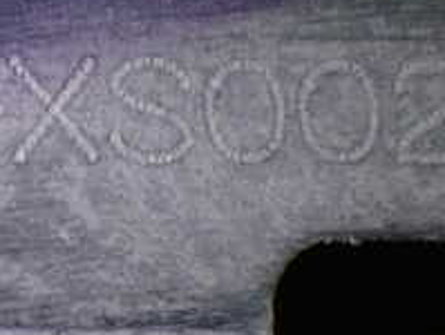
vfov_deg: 4.9
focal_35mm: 301
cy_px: 310
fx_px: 3876
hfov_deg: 6.5
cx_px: -47
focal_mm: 18
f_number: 4.9
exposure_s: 1/100
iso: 1250
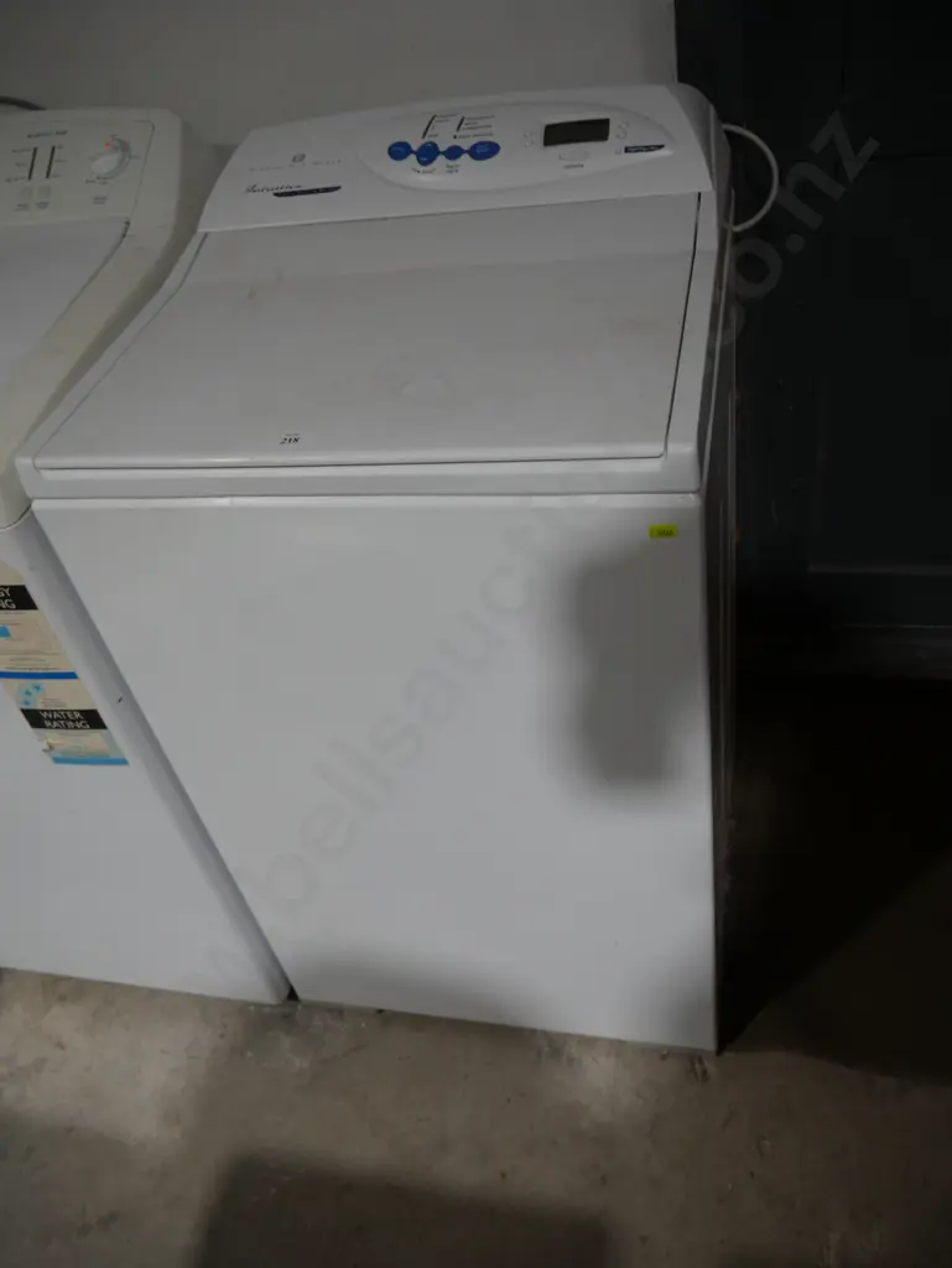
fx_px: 1026
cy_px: 634
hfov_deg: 49.8
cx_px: 476
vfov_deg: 63.4
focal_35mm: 28
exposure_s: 1/100
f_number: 3.5
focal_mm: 14
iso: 200
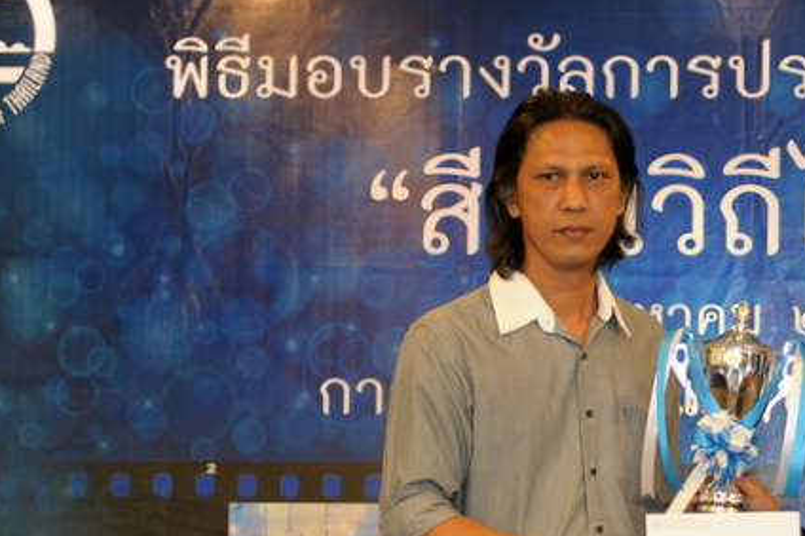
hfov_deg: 12.1
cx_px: 740
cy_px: 521
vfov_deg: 8.1
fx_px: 3776
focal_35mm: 169
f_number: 2.8
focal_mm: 70
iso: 1000
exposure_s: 1/125
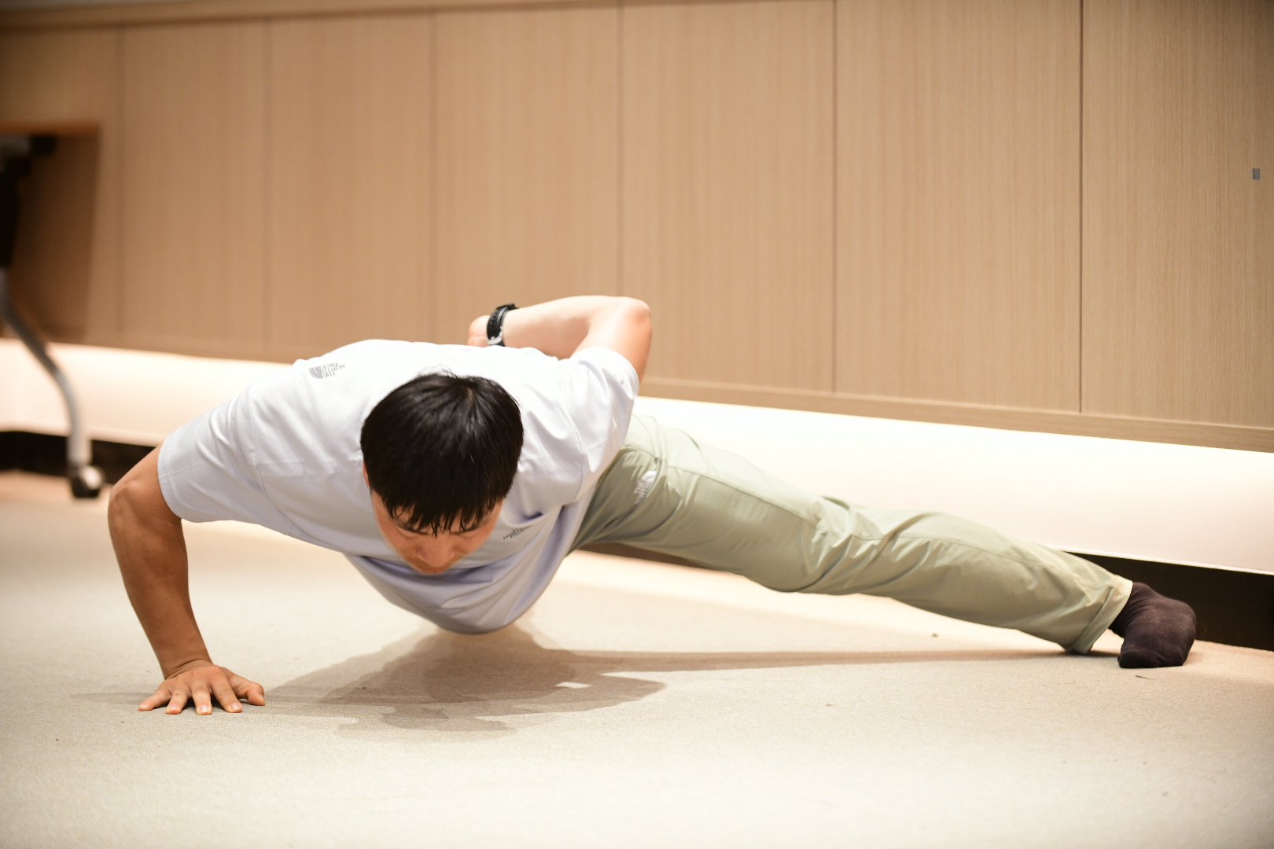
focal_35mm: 125
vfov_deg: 11.0
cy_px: 424
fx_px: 4423
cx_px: 637
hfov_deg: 16.4
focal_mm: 125
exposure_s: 1/250
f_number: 2.8
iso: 1000
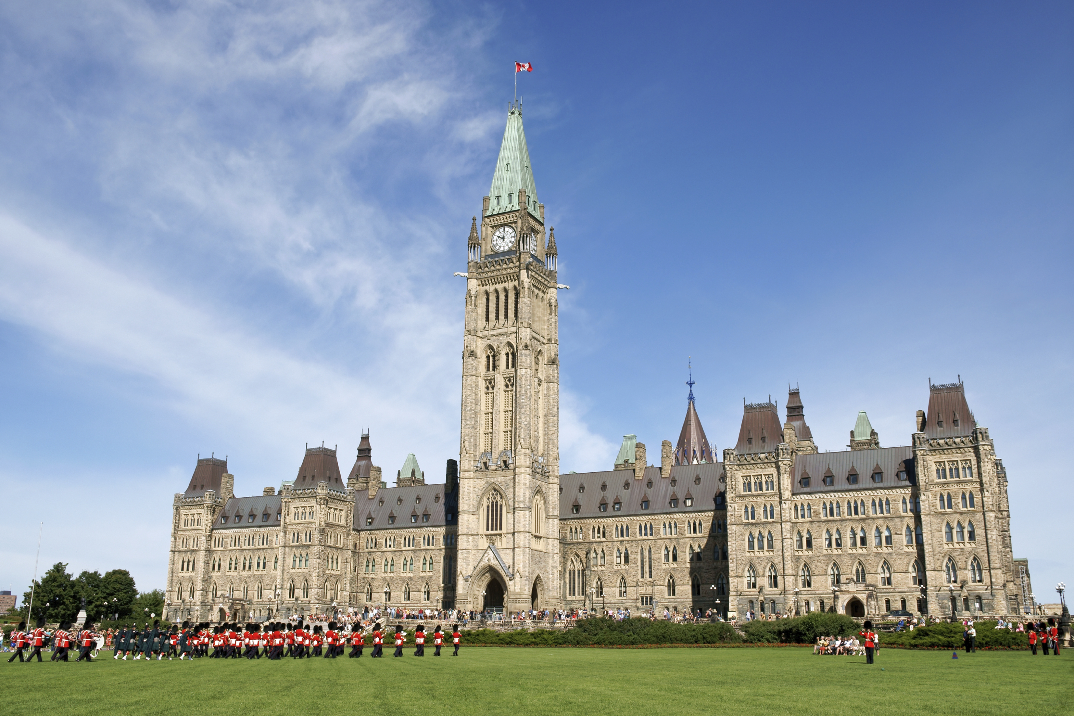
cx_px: 537
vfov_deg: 40.0
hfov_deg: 57.2
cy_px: 358
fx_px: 984
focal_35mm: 33
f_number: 10
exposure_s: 1/250
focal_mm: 22
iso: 100
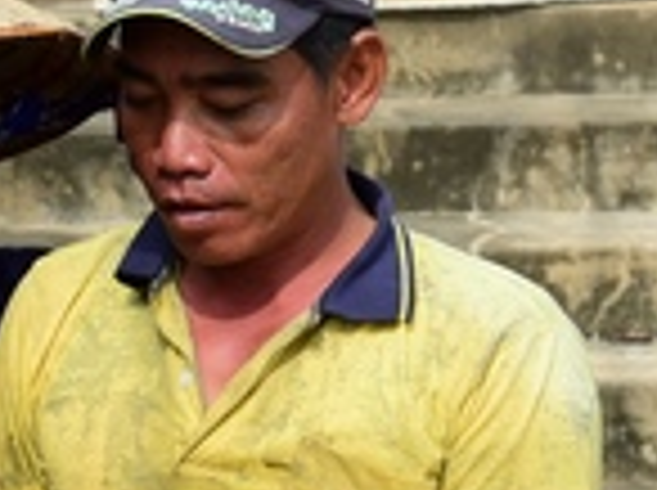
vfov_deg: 5.2
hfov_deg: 6.9
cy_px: 454
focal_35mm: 283
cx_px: -248
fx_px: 5362
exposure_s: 1/320
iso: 200
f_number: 8
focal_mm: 66
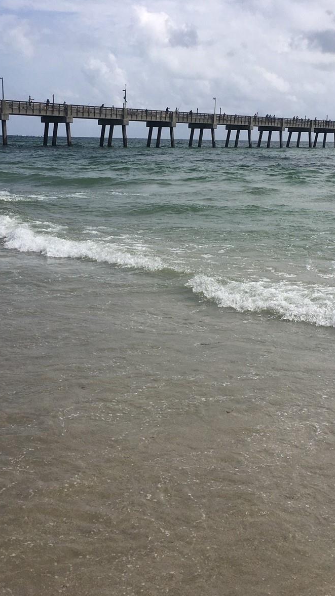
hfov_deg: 27.7
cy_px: 301
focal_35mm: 43
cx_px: 187
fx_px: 679
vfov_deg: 47.4
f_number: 2.2
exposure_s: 1/3663
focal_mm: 4.15
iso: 25
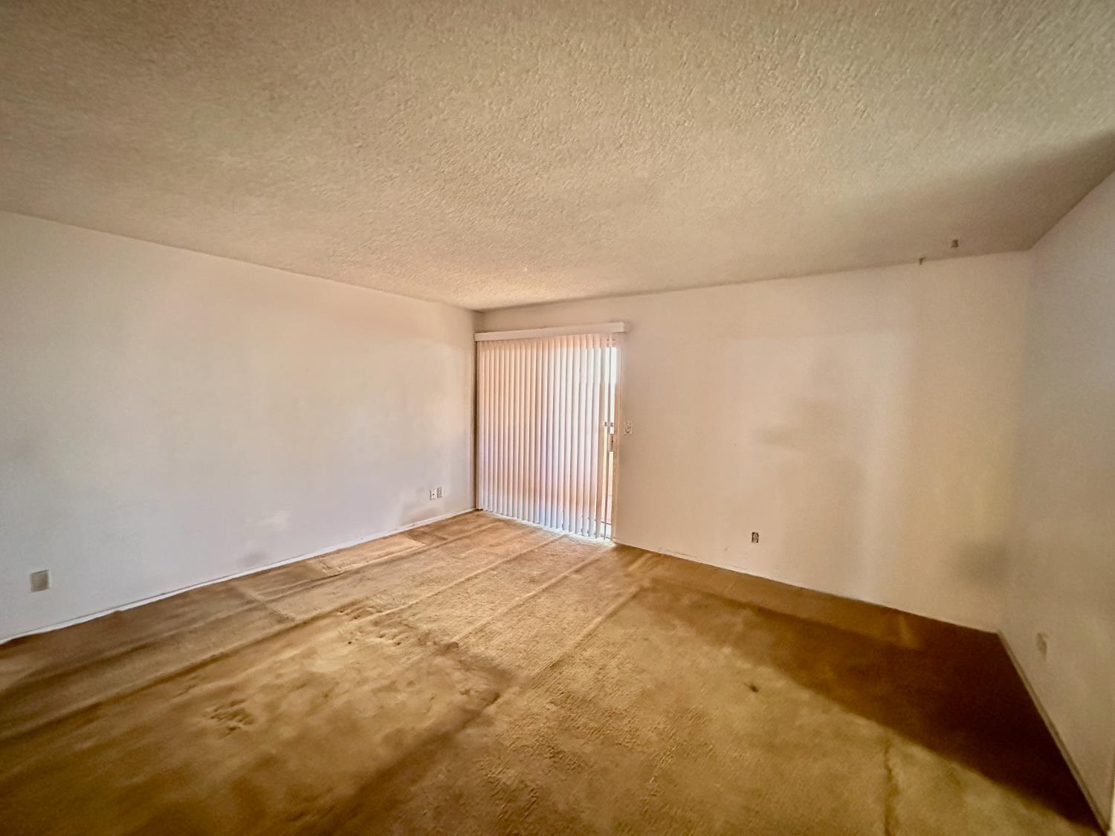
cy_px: 418
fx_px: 451
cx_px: 558
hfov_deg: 102.1
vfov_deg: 85.7
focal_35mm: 14
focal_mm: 2.22
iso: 2000
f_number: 2.2
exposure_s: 1/30
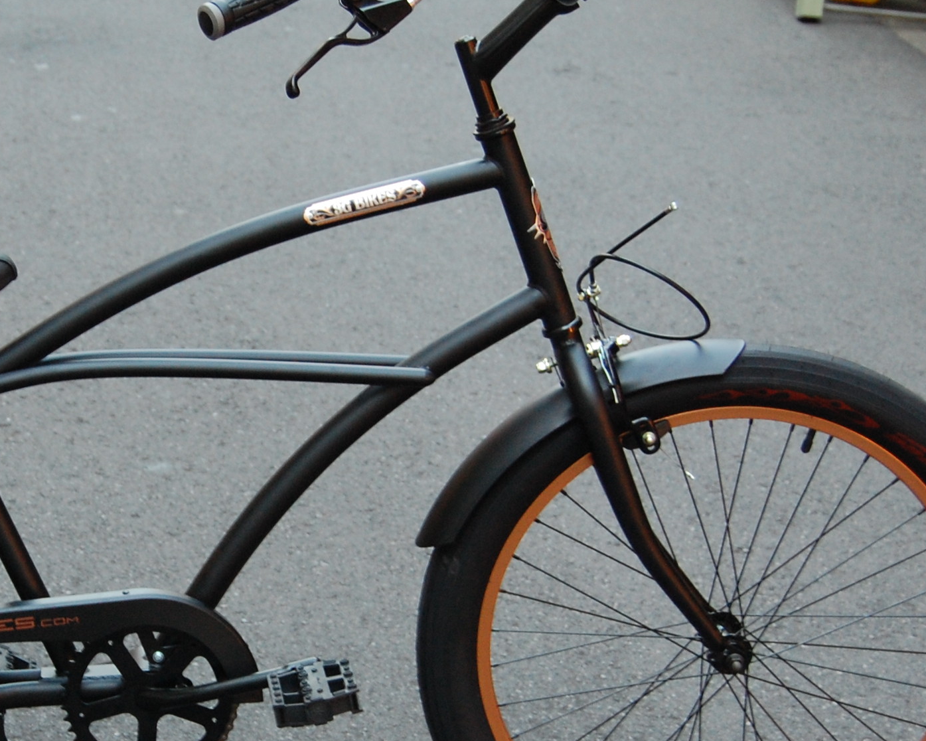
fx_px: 2494
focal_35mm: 91
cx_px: 149
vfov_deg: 16.8
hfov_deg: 20.7
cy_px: 503
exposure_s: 1/20
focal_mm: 30
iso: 800
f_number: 4.2
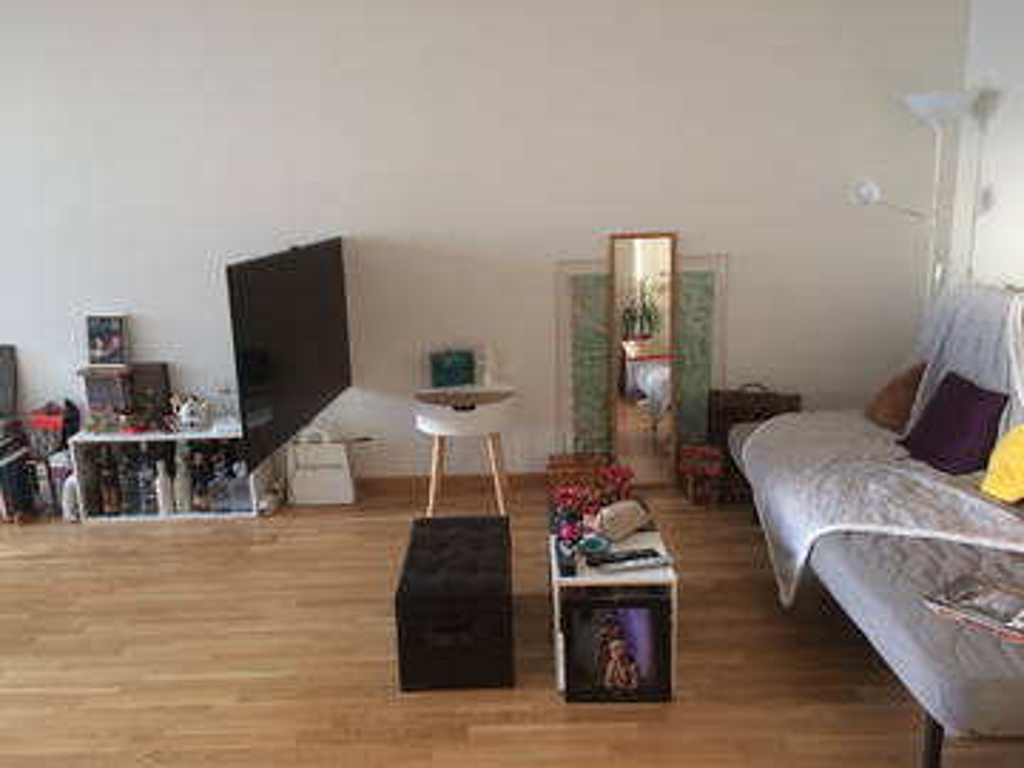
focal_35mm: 29
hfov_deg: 61.7
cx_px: 512
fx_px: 858
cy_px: 384
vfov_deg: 48.2
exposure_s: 1/33
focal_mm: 4.15
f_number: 2.2
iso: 160
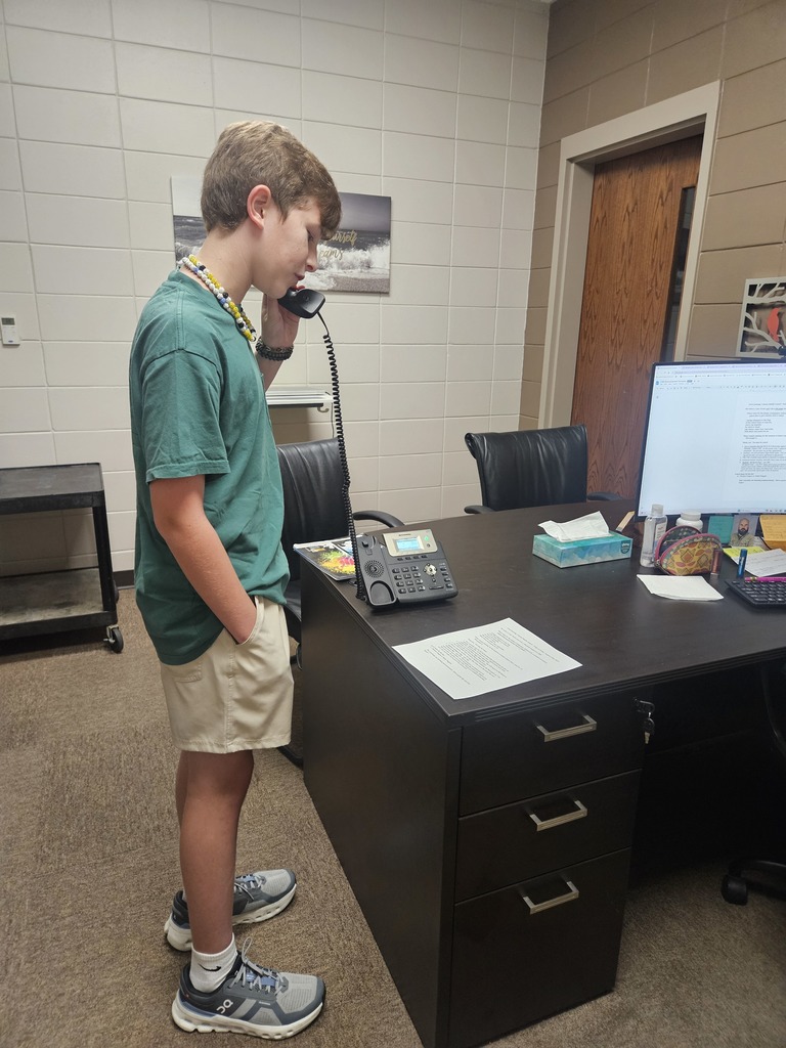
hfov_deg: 58.9
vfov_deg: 73.9
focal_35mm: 23
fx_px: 696
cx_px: 393
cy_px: 524
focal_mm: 5.4
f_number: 1.8
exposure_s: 1/120
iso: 500
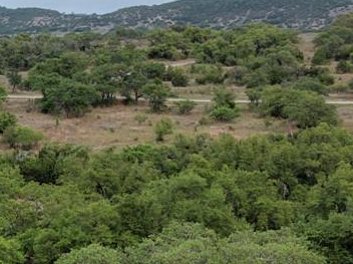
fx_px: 1417
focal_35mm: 139
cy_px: 394
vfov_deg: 10.3
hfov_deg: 13.2
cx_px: -228
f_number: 1.8
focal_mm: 8.67
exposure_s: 1/640
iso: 100
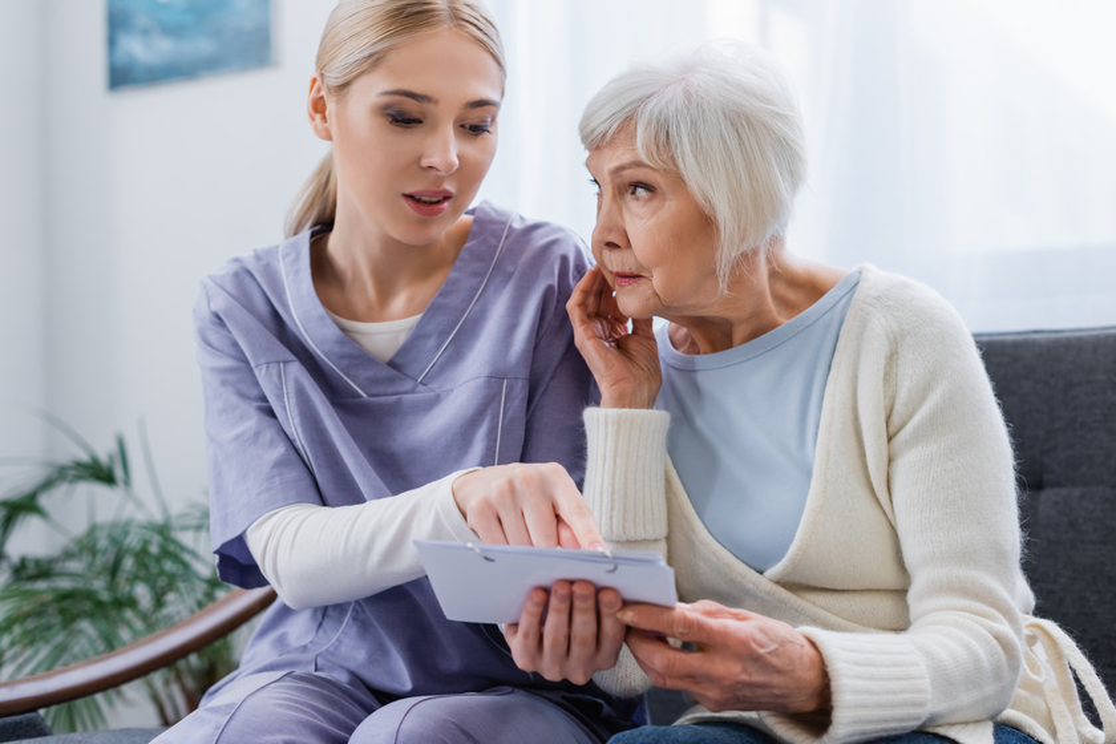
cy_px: 372
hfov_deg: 39.6
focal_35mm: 50
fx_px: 1550
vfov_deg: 27.0
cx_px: 558
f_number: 3.5
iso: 500
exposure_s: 1/125
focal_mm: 50
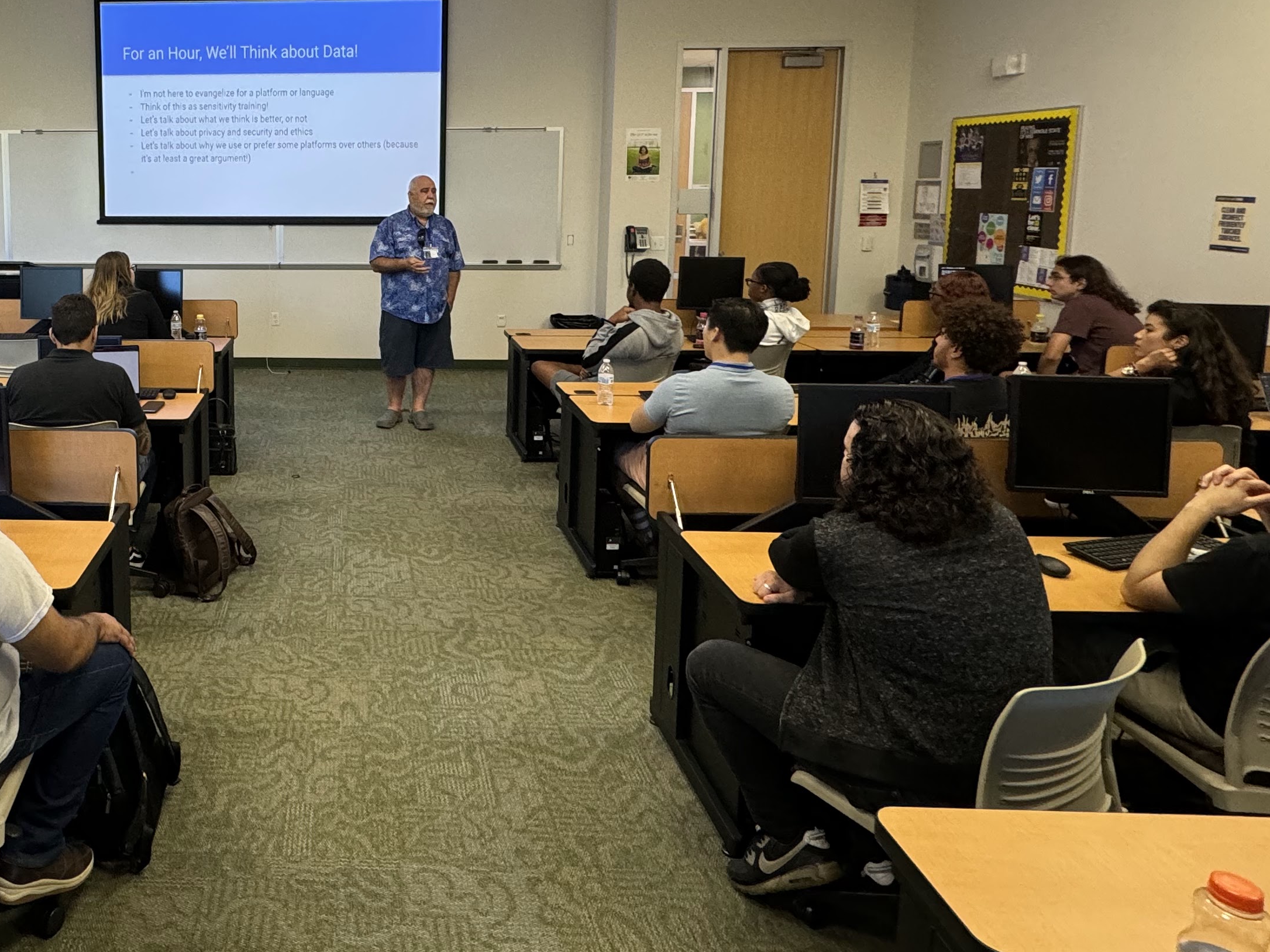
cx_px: 297
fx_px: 954
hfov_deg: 62.9
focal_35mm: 26
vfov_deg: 51.7
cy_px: 292
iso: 250
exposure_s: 1/60
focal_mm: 2.22
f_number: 2.2
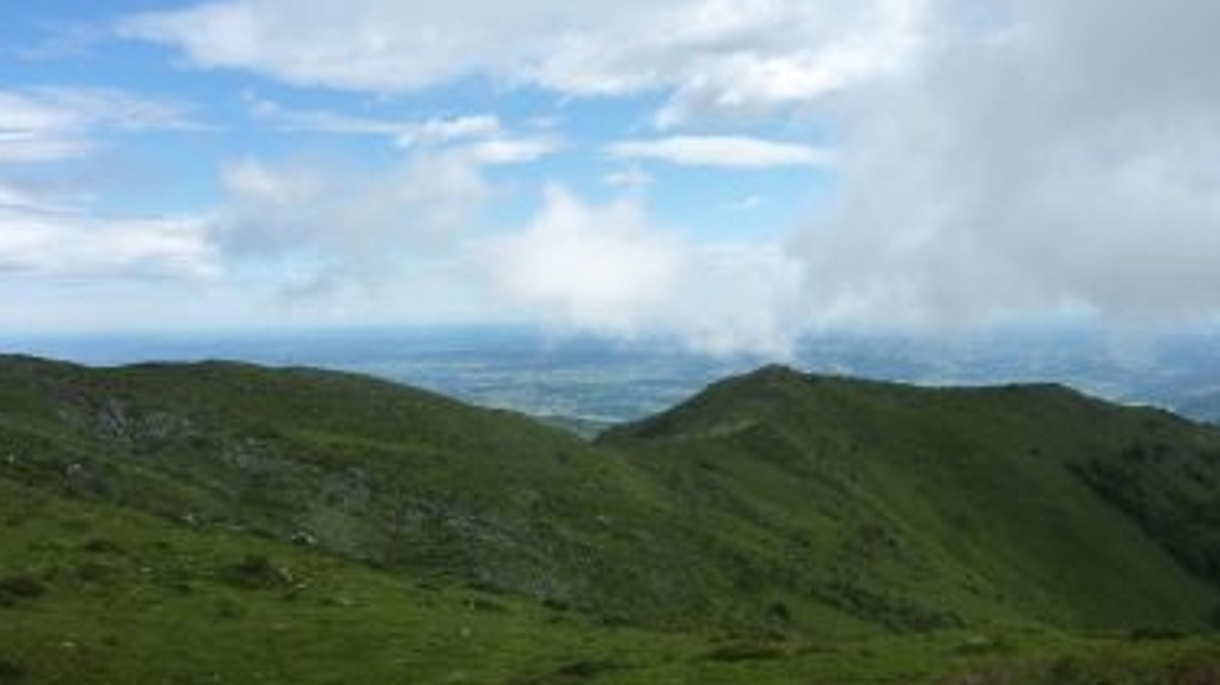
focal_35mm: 29
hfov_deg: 66.1
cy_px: 380
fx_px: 938
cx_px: 629
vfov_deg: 40.1
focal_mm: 4.1
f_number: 4.5
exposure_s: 1/500
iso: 125
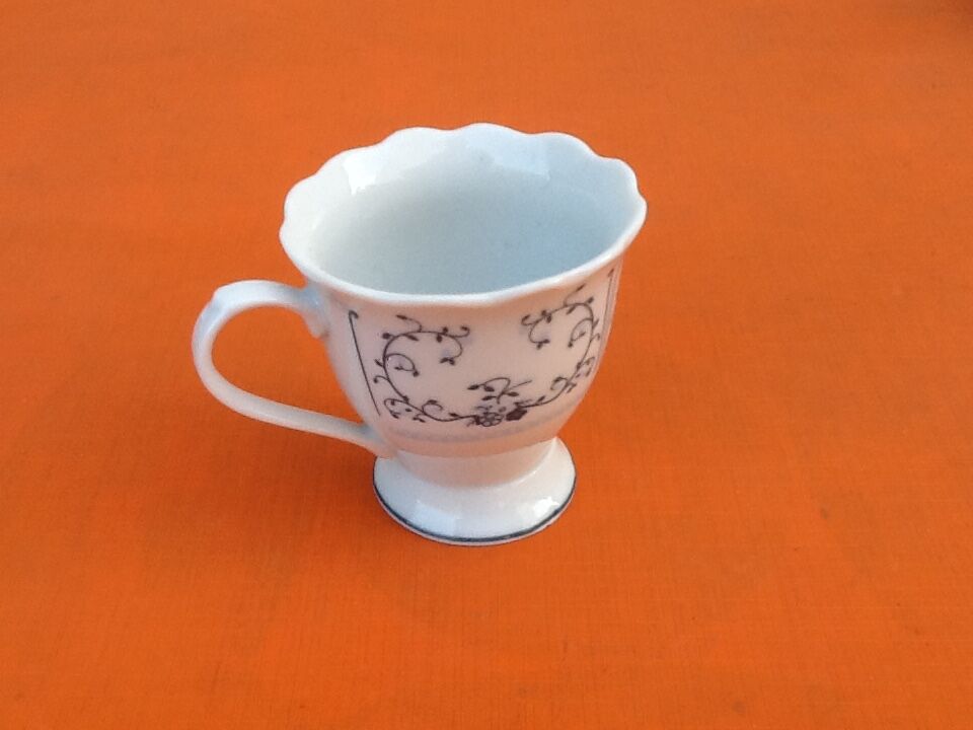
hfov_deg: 42.9
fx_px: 1237
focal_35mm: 44
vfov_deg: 32.9
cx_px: 486
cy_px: 365
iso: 40
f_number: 2.4
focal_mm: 2.03
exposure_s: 1/182
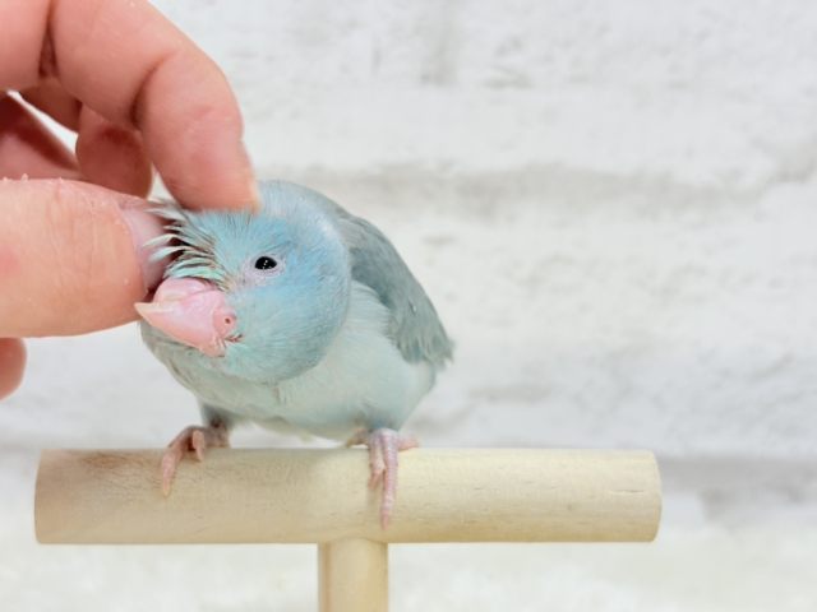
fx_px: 1227
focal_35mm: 52
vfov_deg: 28.0
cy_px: 306
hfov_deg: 36.8
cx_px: 408
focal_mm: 5.96
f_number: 1.6
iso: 50
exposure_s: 1/50
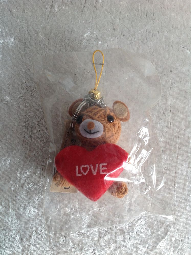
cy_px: 128
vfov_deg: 52.7
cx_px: 96
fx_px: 258
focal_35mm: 35
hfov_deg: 40.6
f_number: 2.4
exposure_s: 1/120
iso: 64
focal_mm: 4.28
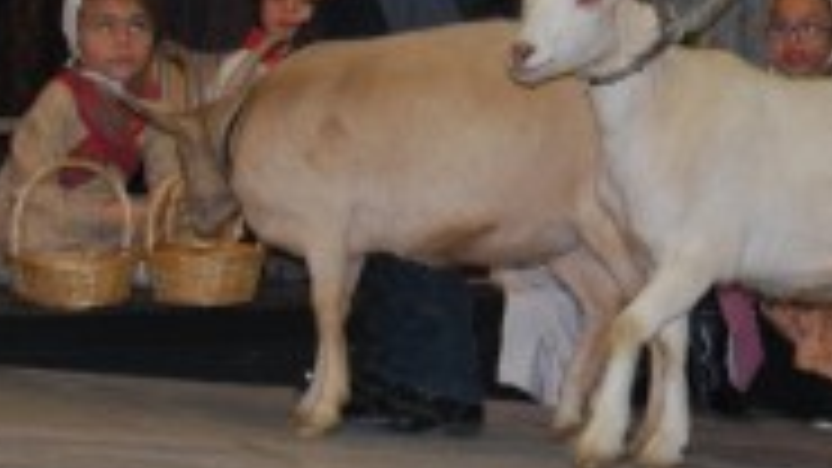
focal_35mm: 158
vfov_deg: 7.6
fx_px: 3481
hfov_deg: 13.5
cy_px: -88
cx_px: 720
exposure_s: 1/60
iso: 280
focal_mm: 29
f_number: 4.8
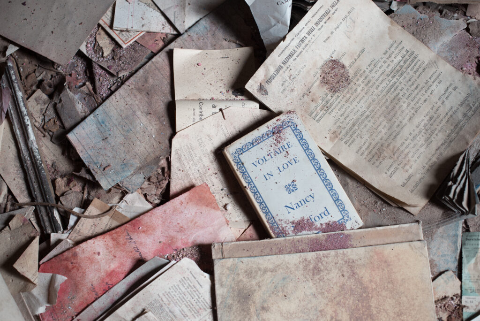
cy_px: 160
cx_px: 240
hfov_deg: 39.6
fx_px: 667
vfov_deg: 27.0
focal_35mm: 50
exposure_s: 1/250
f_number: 3.2
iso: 250
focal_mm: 50
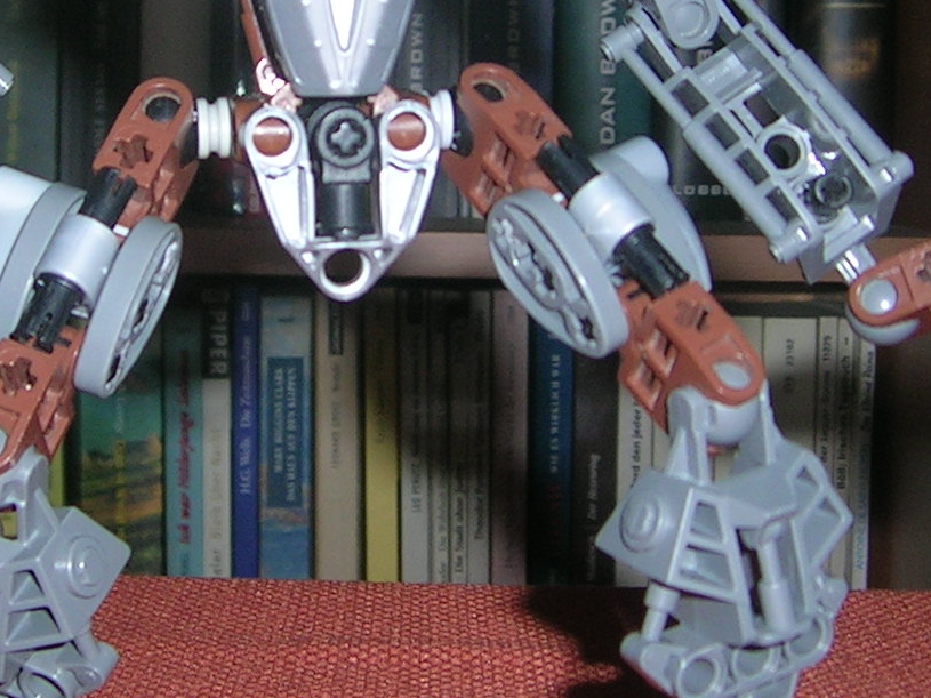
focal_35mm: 88
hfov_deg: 22.2
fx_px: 2366
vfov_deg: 16.7
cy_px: 158
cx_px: 321
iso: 50
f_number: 2.8
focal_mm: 5.4
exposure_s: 1/60.1
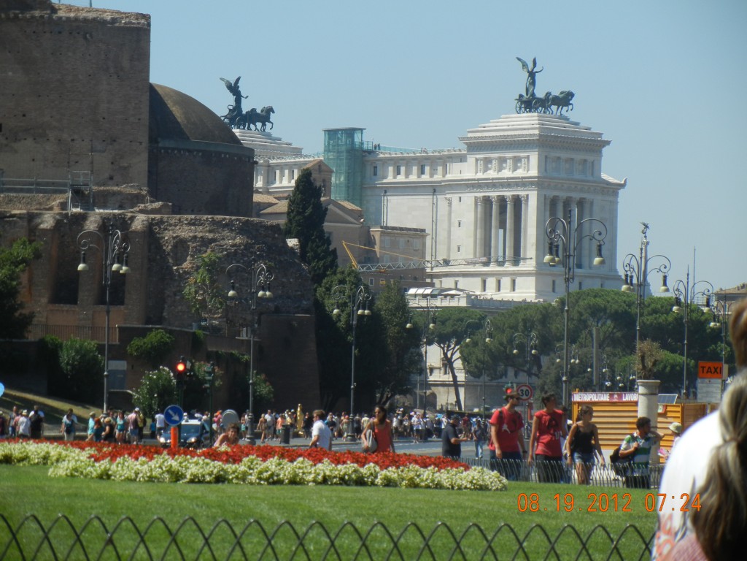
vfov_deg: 8.5
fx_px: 3755
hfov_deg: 11.4
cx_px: 374
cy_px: 280
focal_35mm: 174
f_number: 9.2
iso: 160
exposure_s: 1/245
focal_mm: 31.4
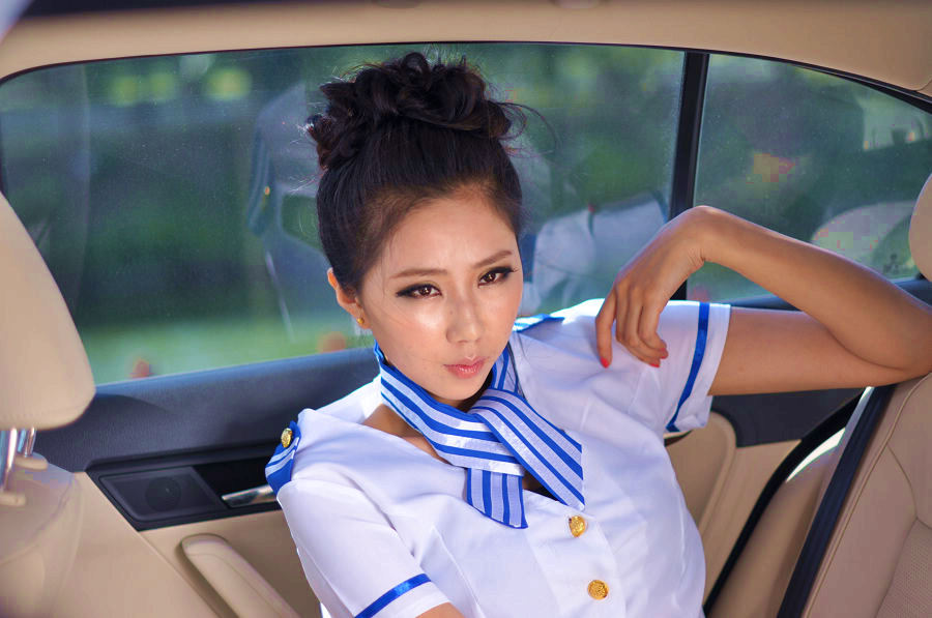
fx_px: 1939
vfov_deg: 18.1
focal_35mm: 75
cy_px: 309
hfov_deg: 27.0
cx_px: 466
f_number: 1.4
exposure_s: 1/1000
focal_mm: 50
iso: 200
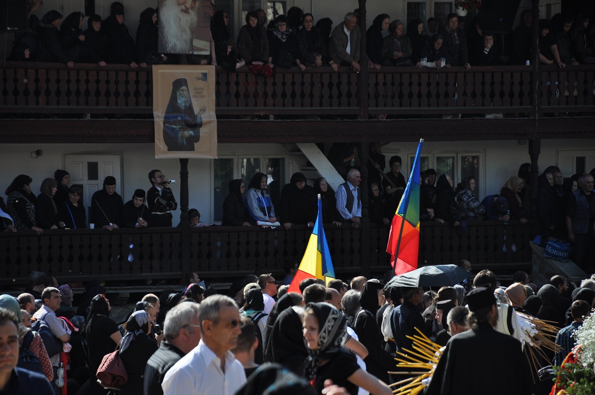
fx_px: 2600
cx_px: 298
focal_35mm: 158
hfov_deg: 13.1
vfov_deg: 8.7
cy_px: 198
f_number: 5.6
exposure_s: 1/1000
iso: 320
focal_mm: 105
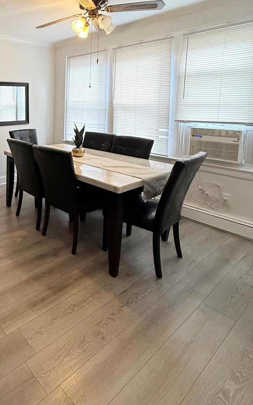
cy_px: 135
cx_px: 19
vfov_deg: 74.8
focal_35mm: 23
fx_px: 254
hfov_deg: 46.9
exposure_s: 1/120
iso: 250
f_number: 2.2
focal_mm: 2.22
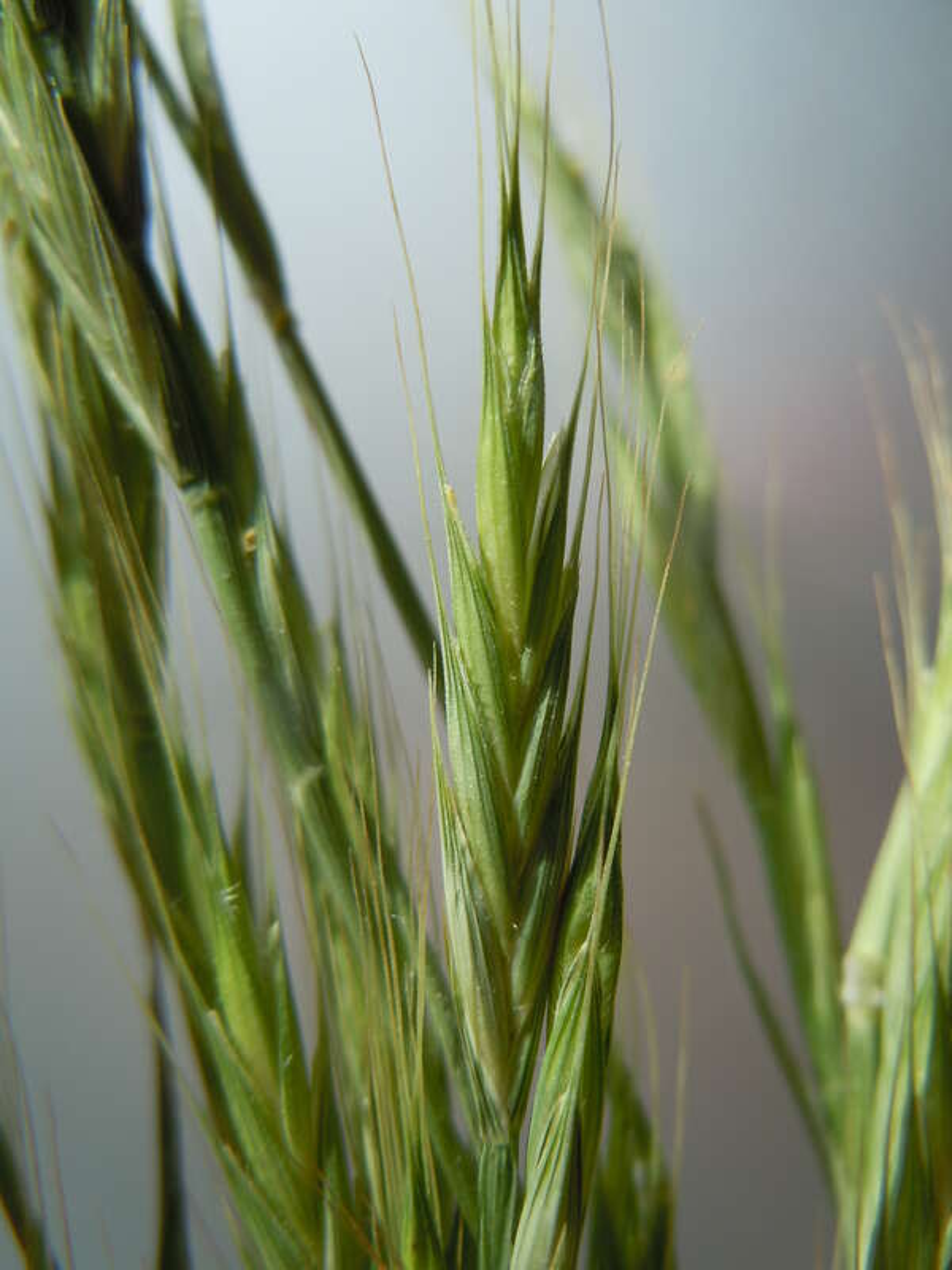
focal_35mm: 30
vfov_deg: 60.0
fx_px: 1100
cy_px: 635
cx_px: 476
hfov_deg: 46.8
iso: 100
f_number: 3.5
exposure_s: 1/500
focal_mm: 5.4
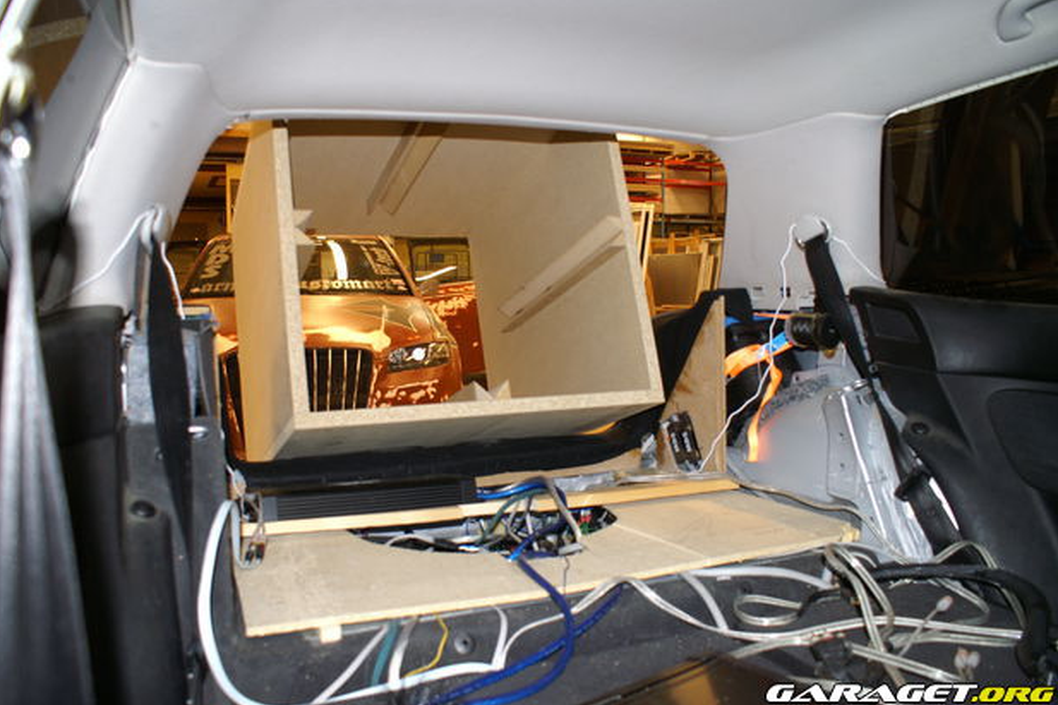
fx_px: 823
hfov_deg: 65.5
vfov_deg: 46.4
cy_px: 345
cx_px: 511
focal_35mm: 28
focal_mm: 18
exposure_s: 1/60
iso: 400
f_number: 3.5
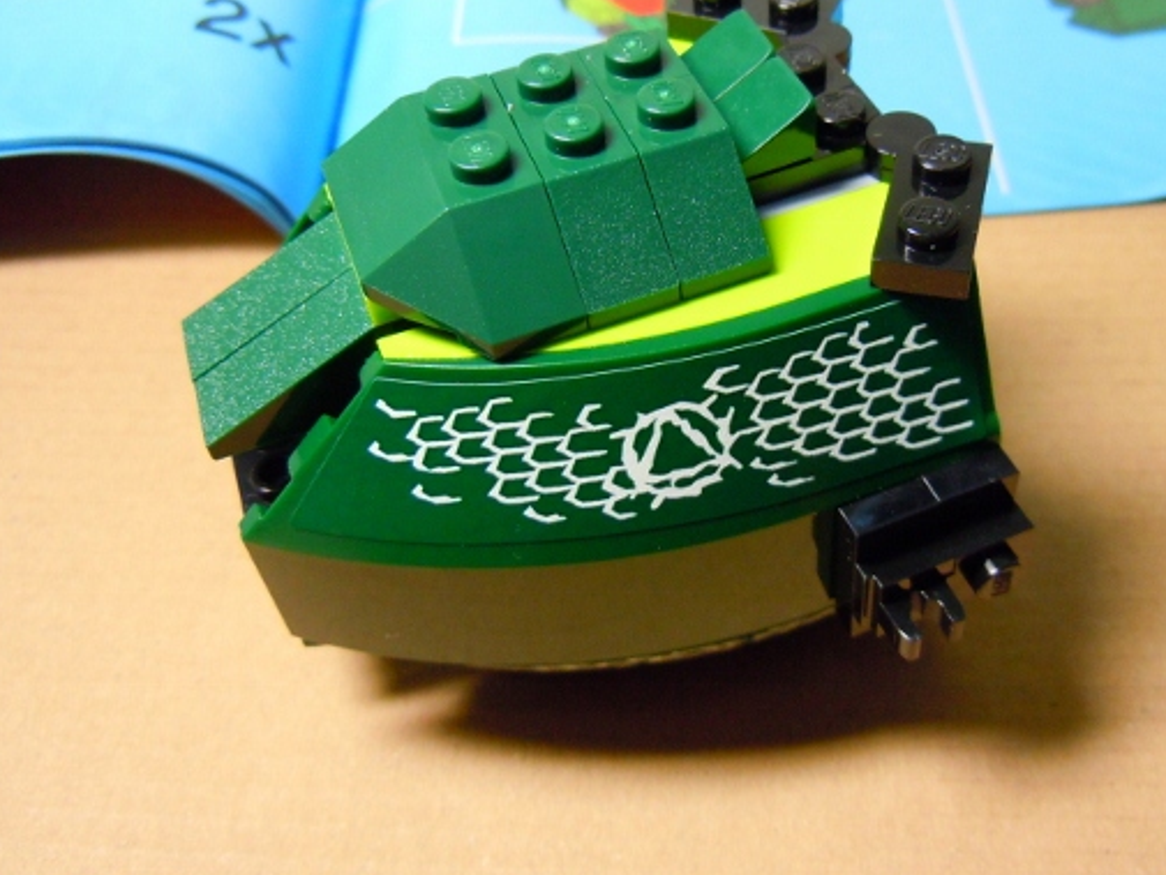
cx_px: 658
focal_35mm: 38
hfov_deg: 48.8
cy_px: 349
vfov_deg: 37.6
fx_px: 1280
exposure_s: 1/40
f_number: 3.5
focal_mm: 5.4
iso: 400
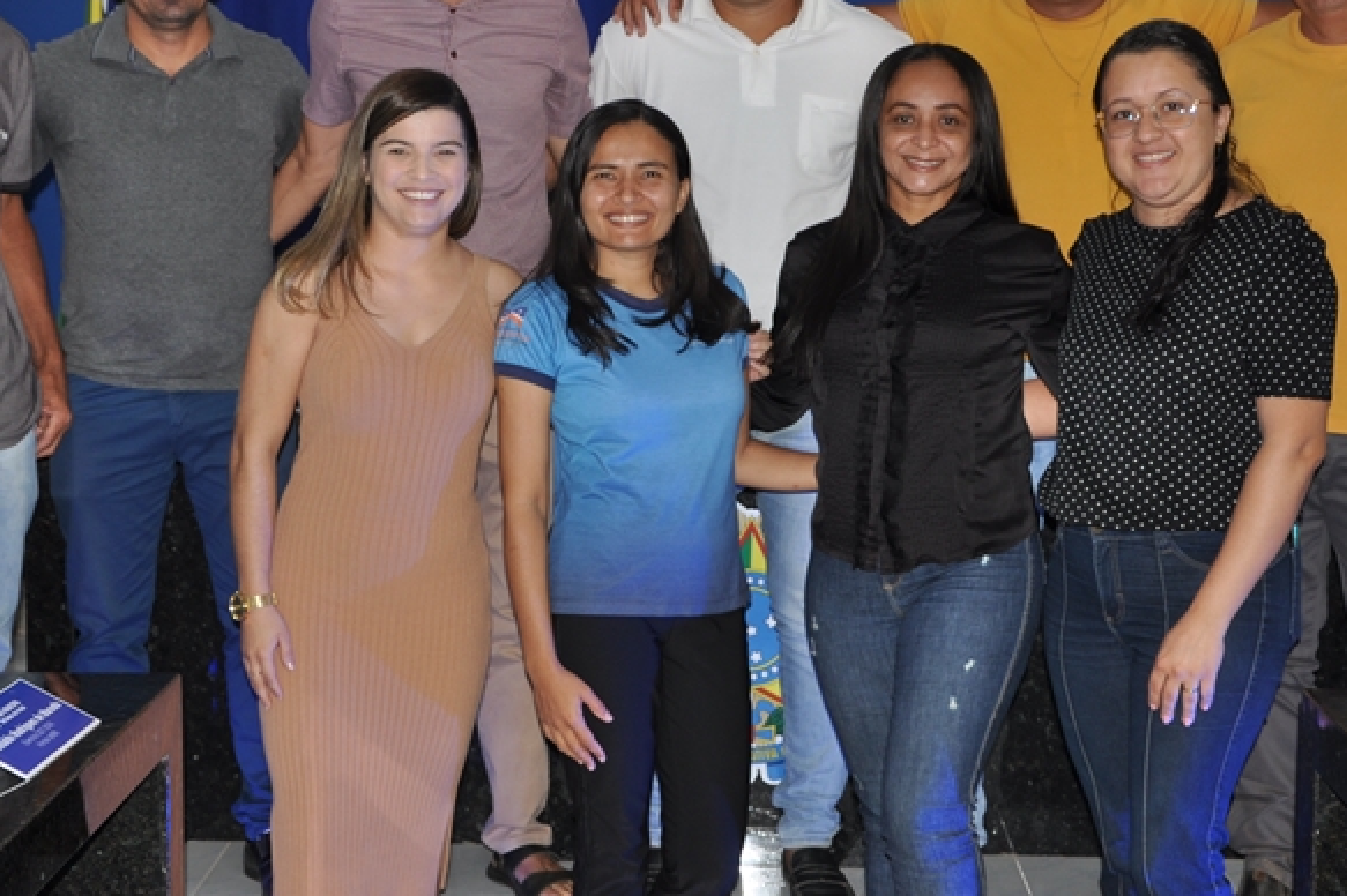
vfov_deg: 20.9
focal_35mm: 65
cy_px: 393
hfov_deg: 31.0
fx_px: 2431
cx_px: 613
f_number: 5.6
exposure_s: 1/30
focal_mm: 28
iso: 200
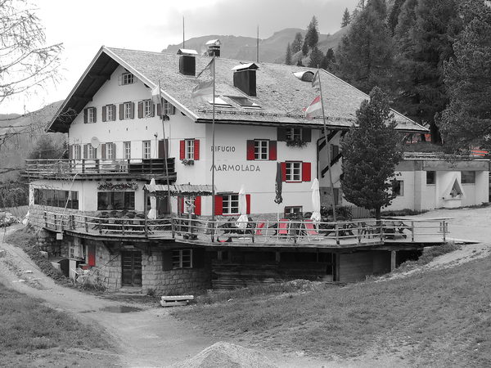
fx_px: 780
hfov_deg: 34.9
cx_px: 246
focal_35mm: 55
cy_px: 184
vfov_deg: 26.6
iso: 100
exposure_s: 1/160
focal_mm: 9.8
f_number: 3.7
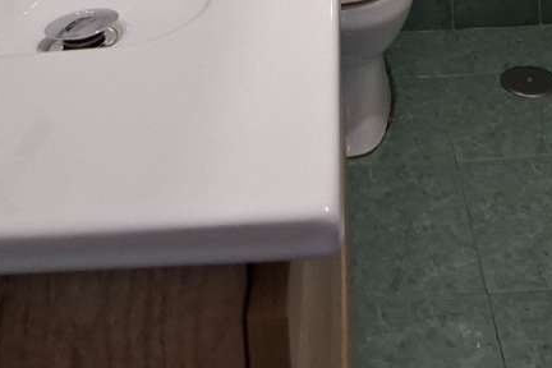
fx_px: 721
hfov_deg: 41.8
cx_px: 318
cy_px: -283
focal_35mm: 47
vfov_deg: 20.7
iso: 160
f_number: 2.2
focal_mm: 1.74
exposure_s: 1/24
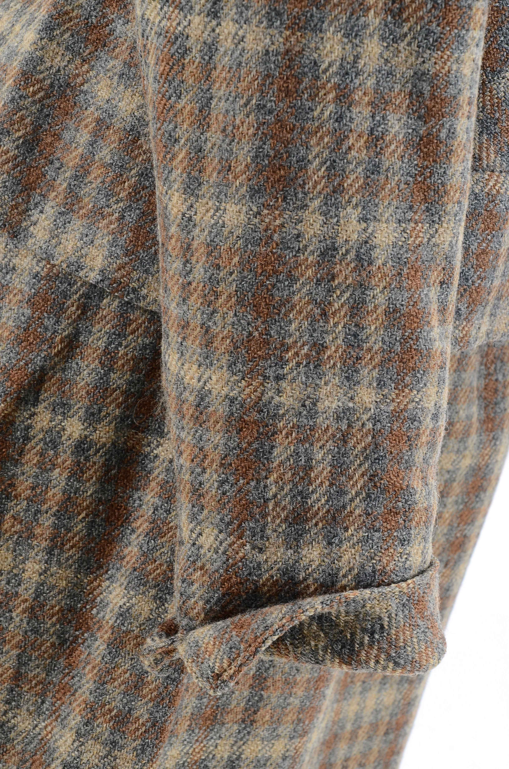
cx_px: 254
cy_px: 384
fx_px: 3132
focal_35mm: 147
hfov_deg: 9.3
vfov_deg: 14.0
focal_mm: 98
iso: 400
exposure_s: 1/80
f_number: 11
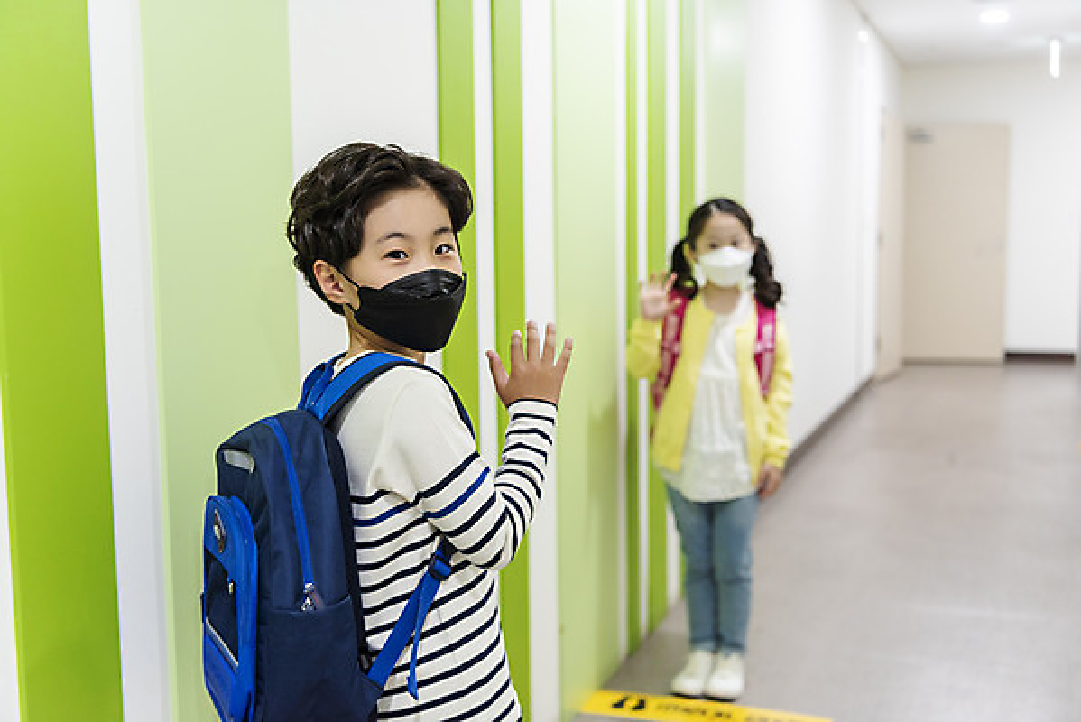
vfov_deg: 33.4
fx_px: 1202
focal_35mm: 40
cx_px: 540
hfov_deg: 48.4
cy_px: 361
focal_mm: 40
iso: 800
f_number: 2.8
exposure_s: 1/80
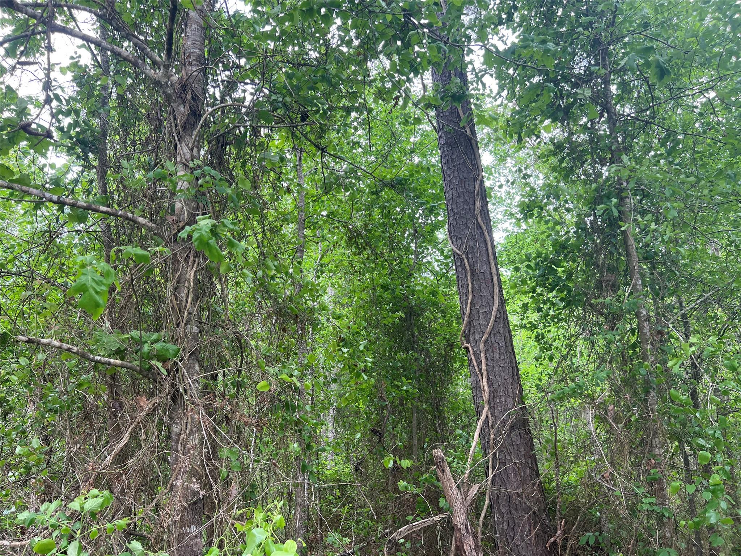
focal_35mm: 26
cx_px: 370
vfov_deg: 53.1
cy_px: 278
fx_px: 557
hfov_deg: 67.3
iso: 50
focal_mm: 5.7
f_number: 1.5
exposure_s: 1/273
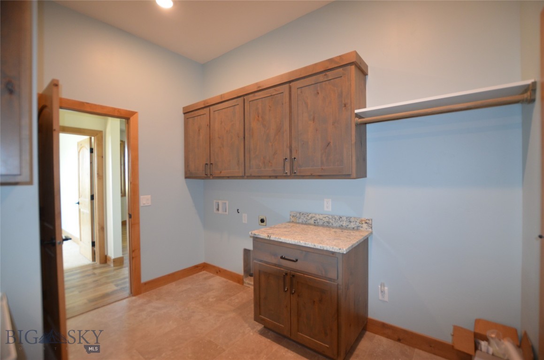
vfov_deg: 77.1
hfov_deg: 100.5
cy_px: 180
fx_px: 226
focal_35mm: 15
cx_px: 272
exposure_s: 1/60
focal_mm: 10
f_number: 3.5
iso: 560
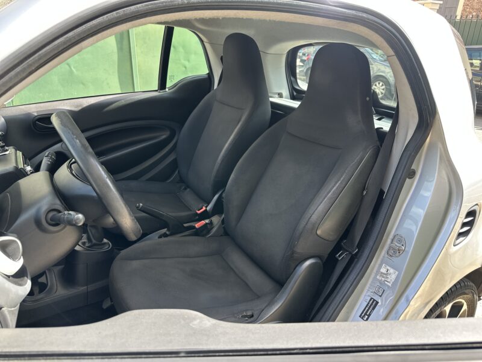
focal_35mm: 24
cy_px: 181
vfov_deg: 56.8
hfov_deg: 71.6
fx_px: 334
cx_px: 241
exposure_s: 1/239
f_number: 1.78
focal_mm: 6.86
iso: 80
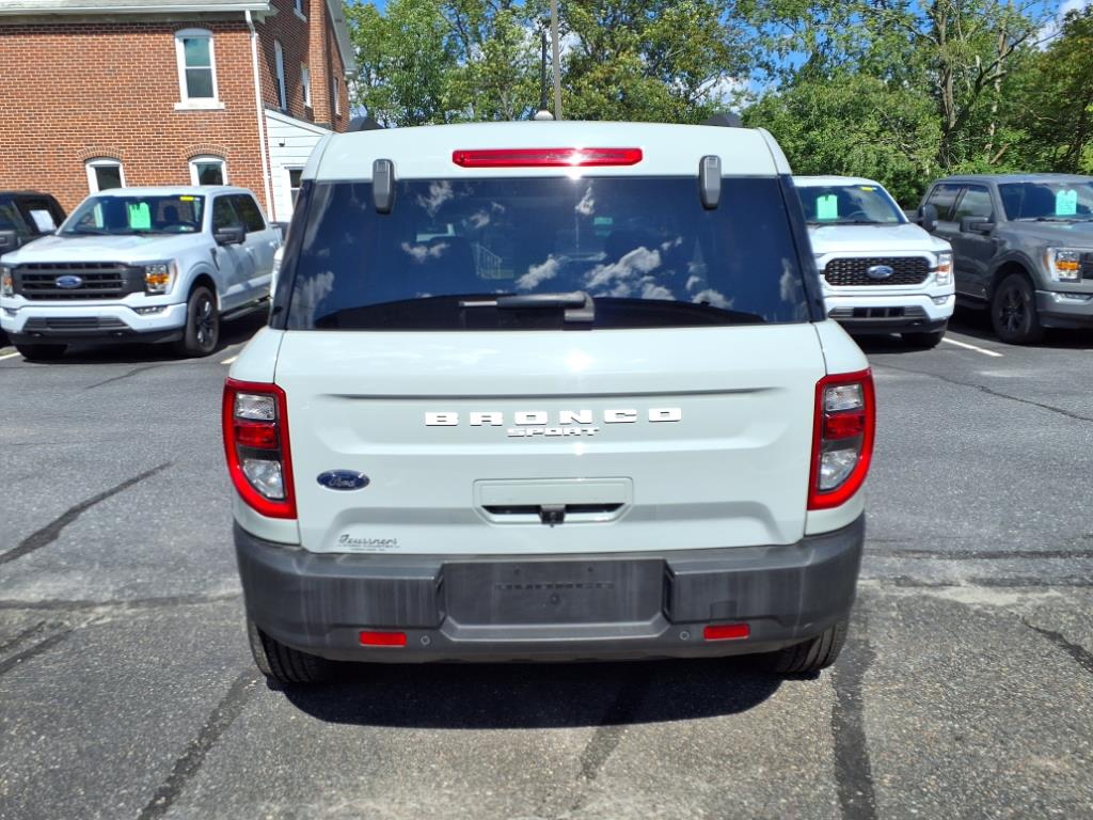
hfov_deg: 65.3
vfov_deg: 51.4
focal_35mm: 27
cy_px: 410
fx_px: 853
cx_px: 546
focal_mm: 3.58
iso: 40
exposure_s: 1/1667
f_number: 1.9
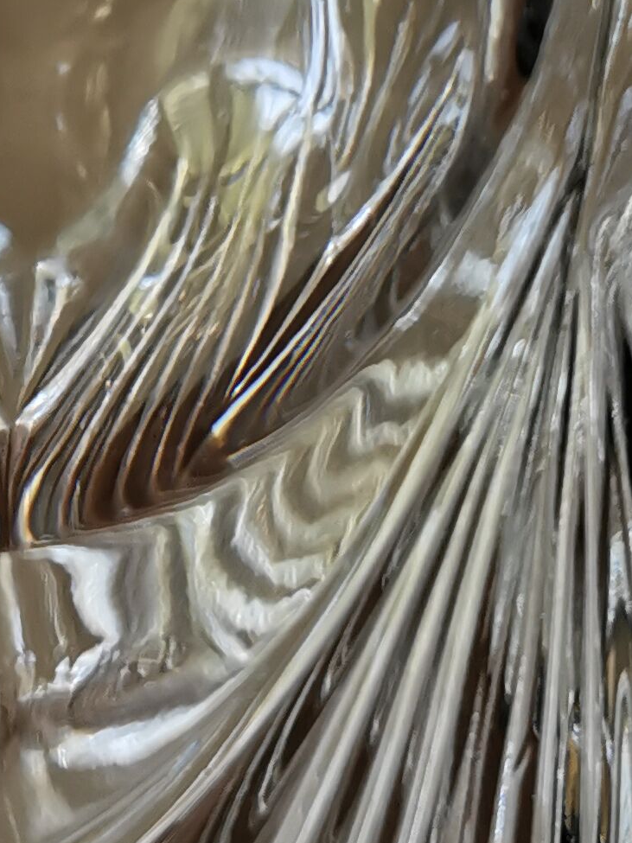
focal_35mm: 101
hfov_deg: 14.4
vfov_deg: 18.5
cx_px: -1
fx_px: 2459
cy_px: -161
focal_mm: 5.56
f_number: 1.6
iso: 100
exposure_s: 1/100
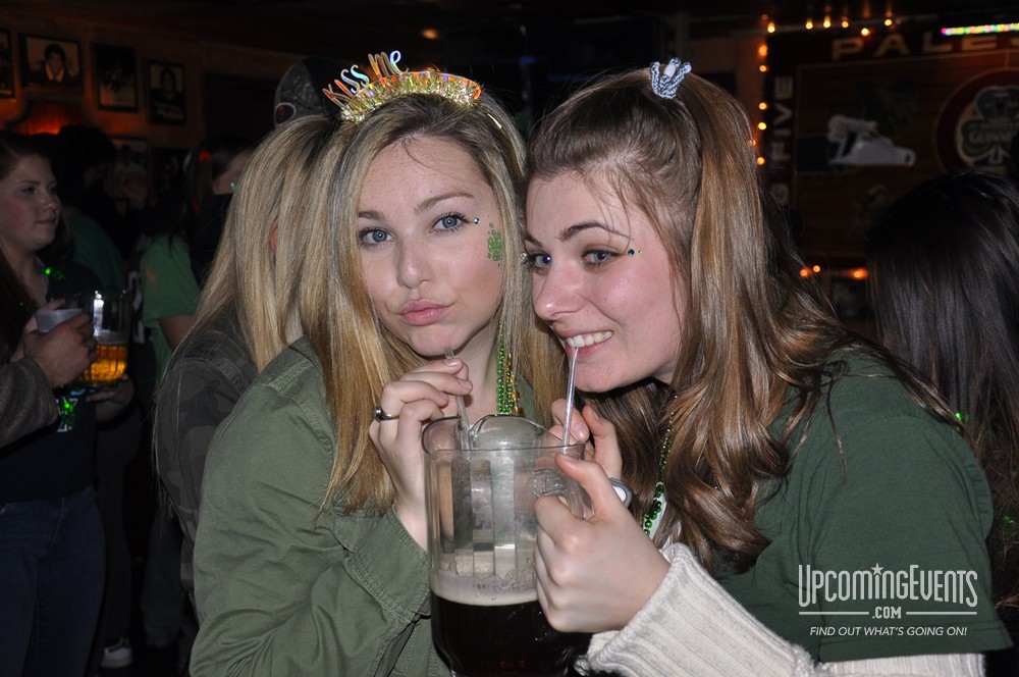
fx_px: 1272
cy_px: 338
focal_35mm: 45
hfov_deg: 43.7
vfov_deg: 29.8
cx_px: 510
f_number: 4.2
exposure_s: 1/60
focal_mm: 30
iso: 400
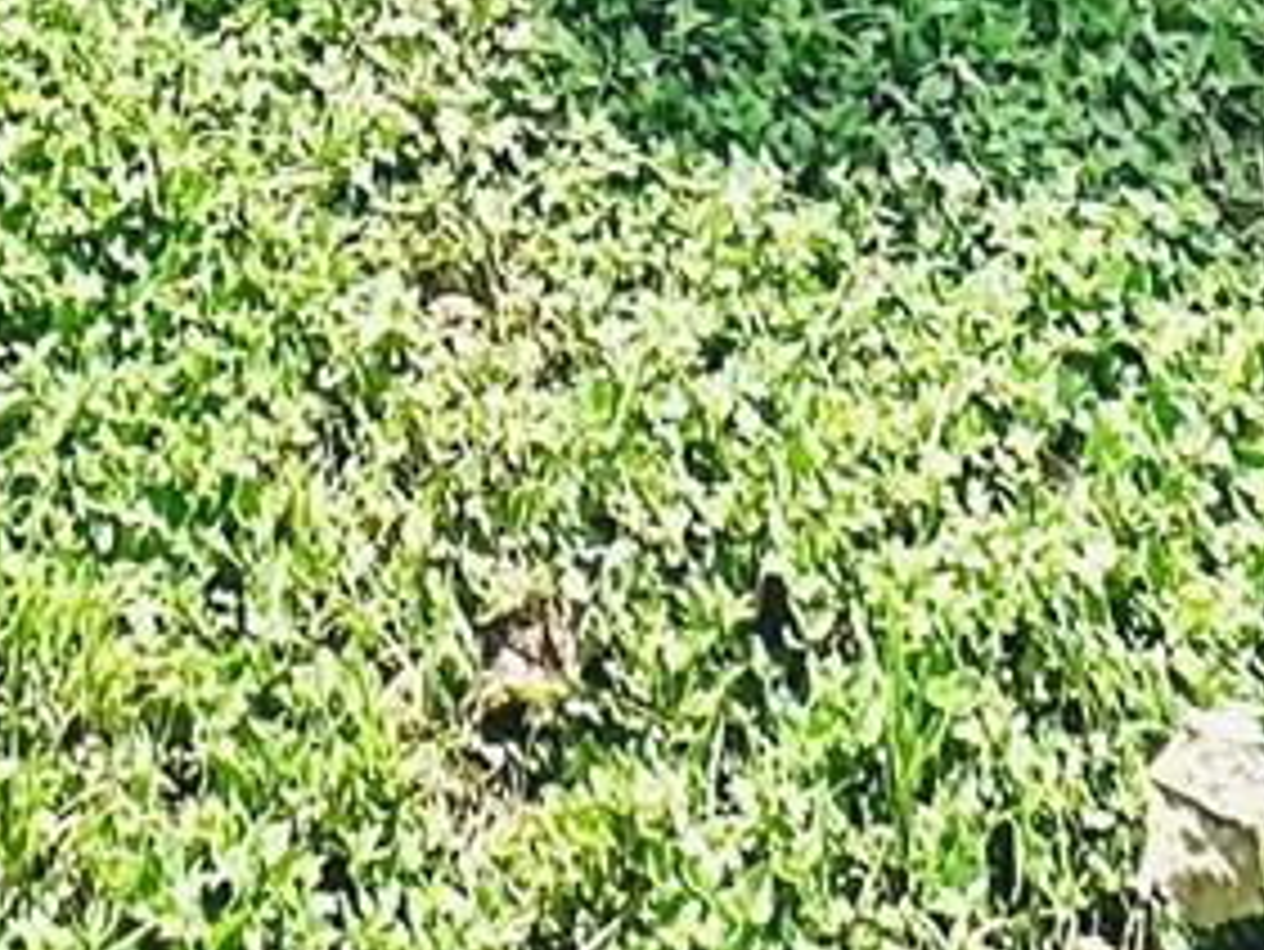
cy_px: -2499
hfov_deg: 19.2
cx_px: 364
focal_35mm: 102
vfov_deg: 8.9
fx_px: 3726
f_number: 2.2
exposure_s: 1/532
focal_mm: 2.22
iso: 40
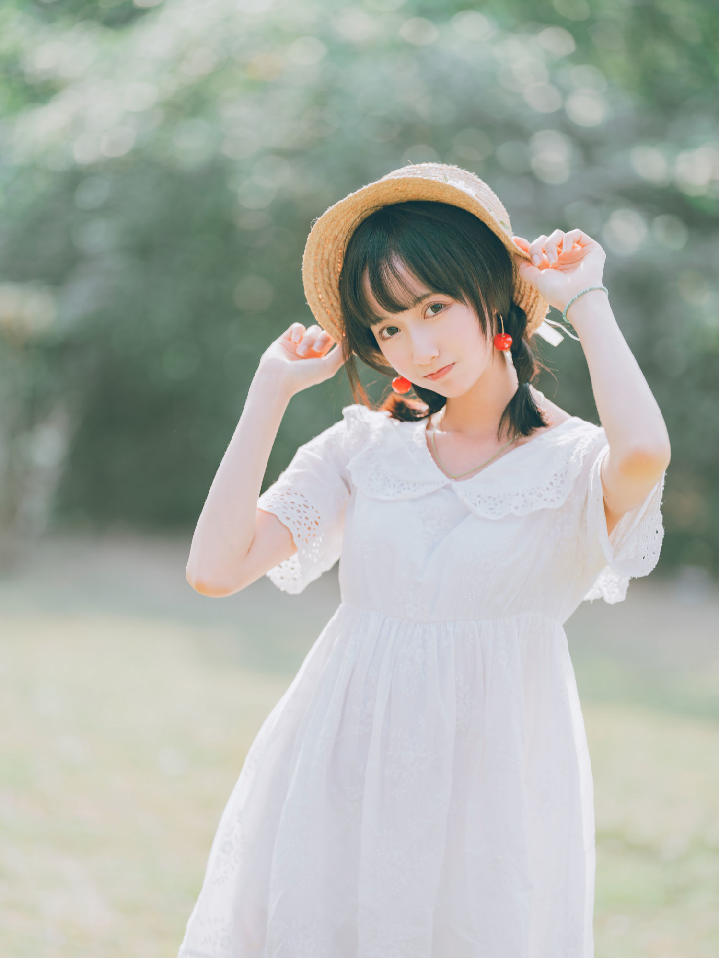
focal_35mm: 87
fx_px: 2409
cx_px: 360
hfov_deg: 17.0
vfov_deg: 22.5
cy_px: 479
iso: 100
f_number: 2
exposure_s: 1/640
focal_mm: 110
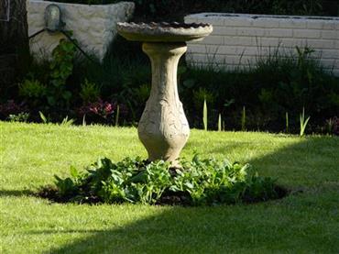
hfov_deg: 7.1
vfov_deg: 5.3
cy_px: 127
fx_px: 2721
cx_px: 170
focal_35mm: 278
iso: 80
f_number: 5.6
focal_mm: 50
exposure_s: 1/125
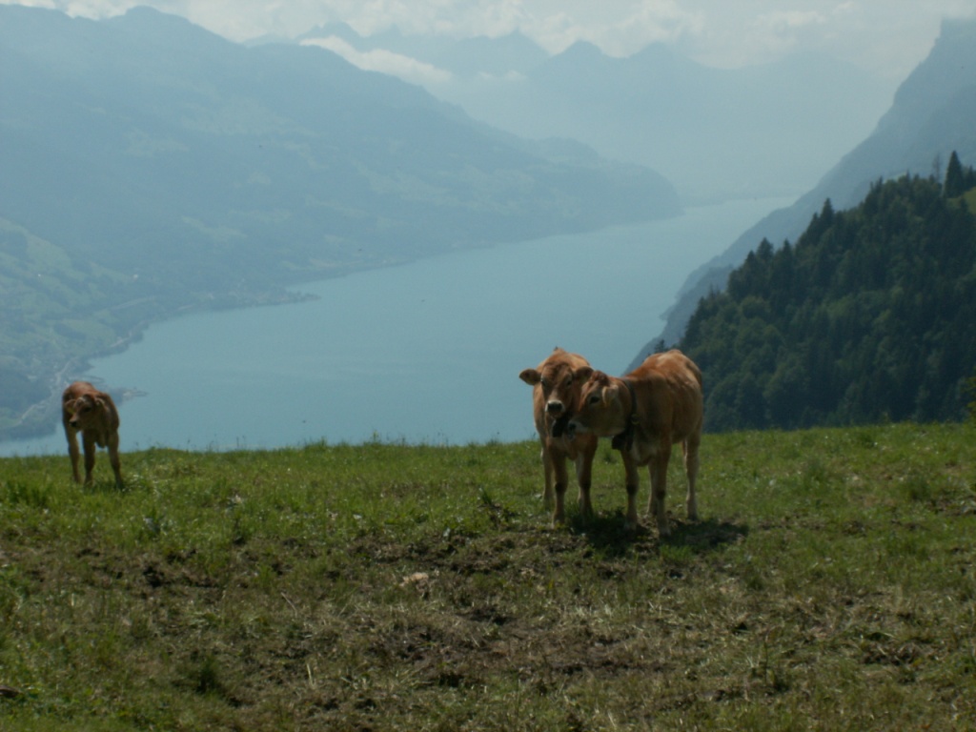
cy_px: 366
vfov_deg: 17.8
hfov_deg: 23.6
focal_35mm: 83
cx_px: 488
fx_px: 2340
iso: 50
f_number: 8
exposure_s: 1/400
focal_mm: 13.94
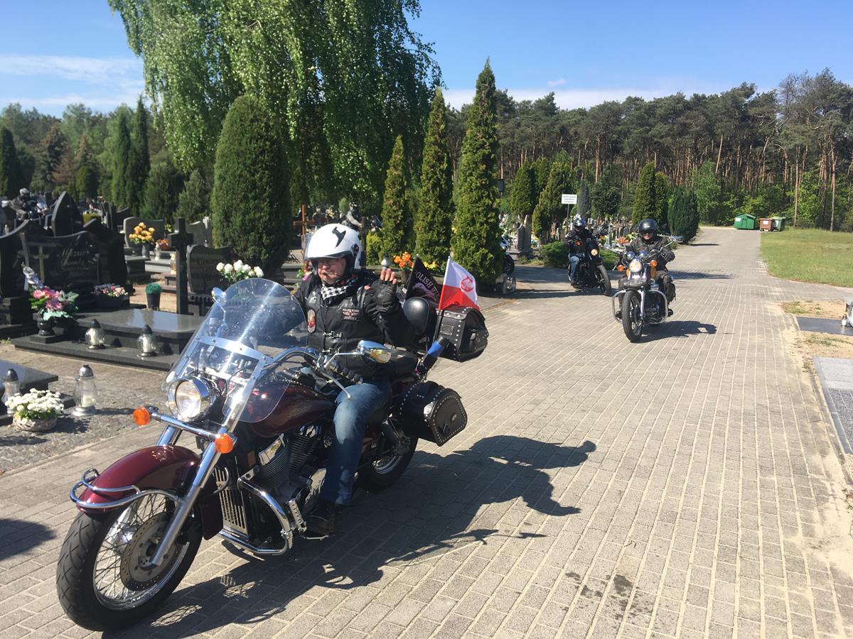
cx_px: 426
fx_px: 715
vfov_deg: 48.2
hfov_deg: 61.7
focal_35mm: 29
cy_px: 320
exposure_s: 1/986
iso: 25
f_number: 2.2
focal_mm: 4.15
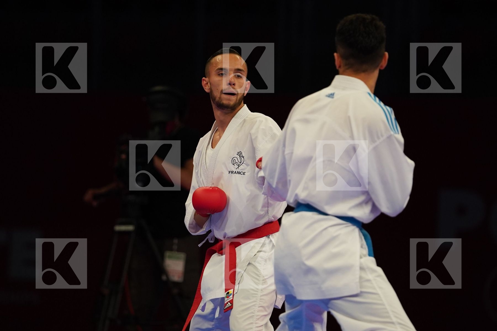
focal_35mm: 286
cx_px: 248
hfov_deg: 7.2
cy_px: 166
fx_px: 3948
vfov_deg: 4.8
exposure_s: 1/1000
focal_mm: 191
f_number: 2.8
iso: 2000
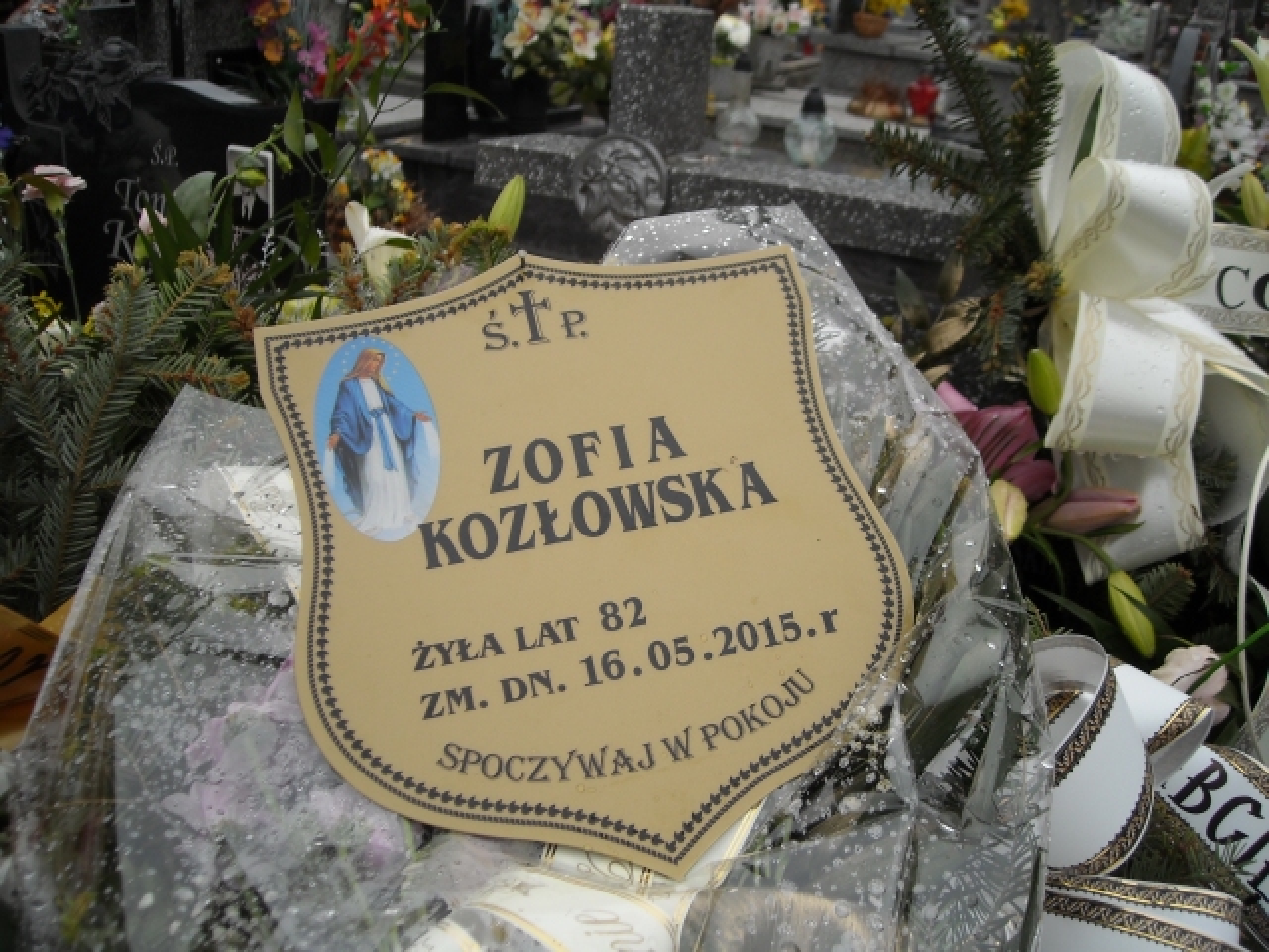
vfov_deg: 40.7
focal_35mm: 35
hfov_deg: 52.6
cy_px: 476
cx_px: 634
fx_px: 1283
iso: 64
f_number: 2.8
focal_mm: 5.7
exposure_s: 1/272
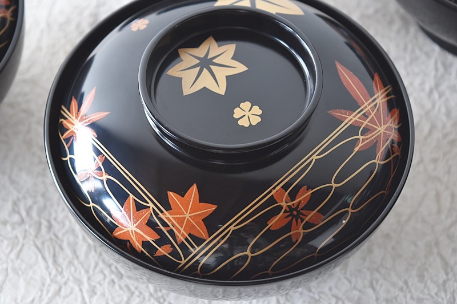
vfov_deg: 16.5
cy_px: 152
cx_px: 228
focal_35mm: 82
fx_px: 1047
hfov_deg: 24.6
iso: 800
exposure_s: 1/5
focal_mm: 55
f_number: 5.6
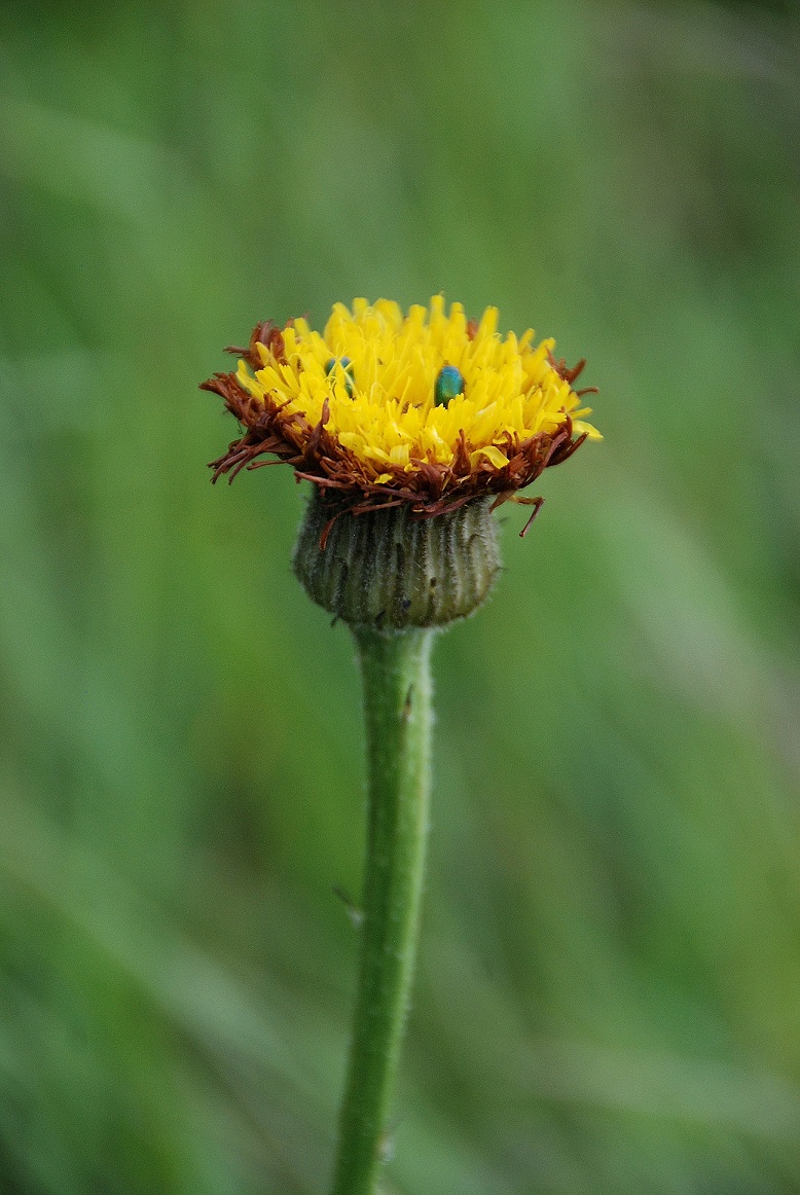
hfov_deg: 4.6
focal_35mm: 300
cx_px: 400
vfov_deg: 6.9
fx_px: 9970
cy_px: 598
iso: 400
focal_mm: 200
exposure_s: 1/400
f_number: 5.6
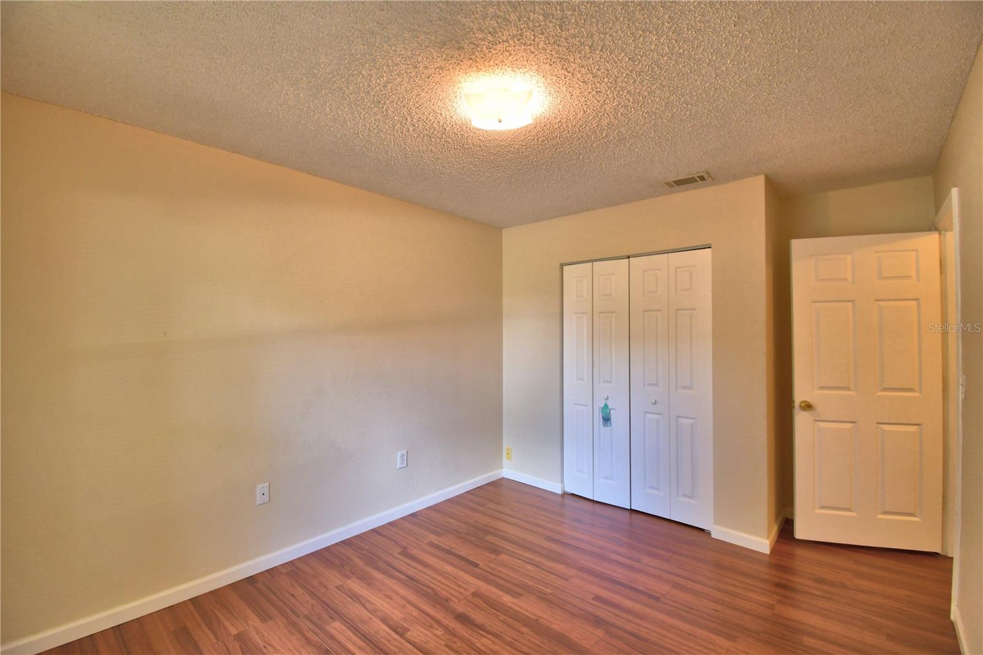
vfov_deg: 77.3
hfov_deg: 100.4
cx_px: 492
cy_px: 328
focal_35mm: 15
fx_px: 409
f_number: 4.5
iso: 400
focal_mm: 10
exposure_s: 1/50
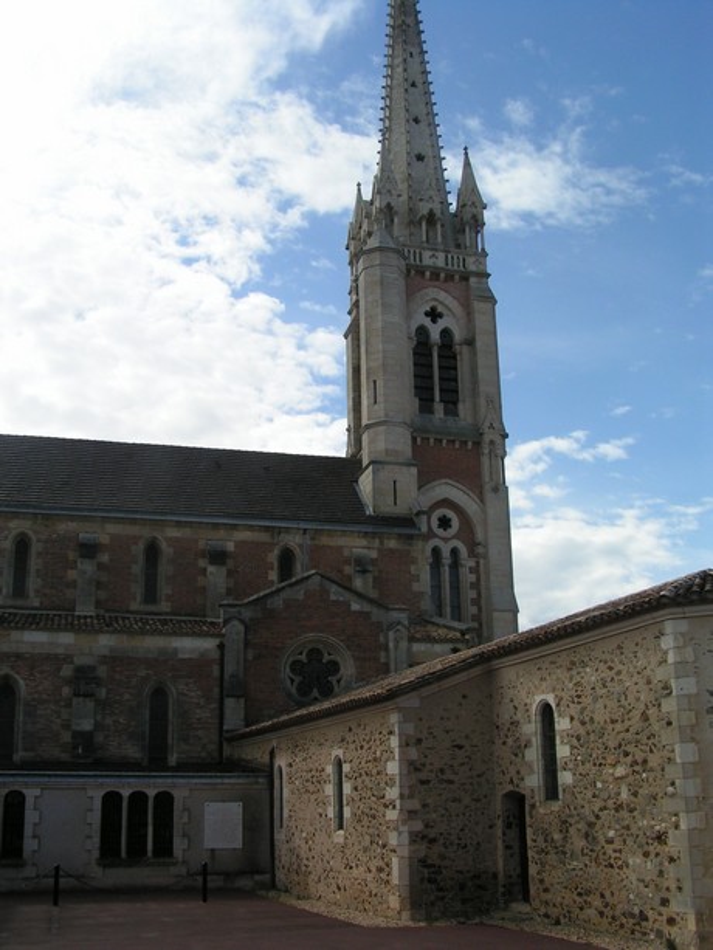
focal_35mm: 38
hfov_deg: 37.7
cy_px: 475
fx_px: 1043
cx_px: 356
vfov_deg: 49.0
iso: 50
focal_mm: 5.8
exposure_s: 1/400
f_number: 5.6
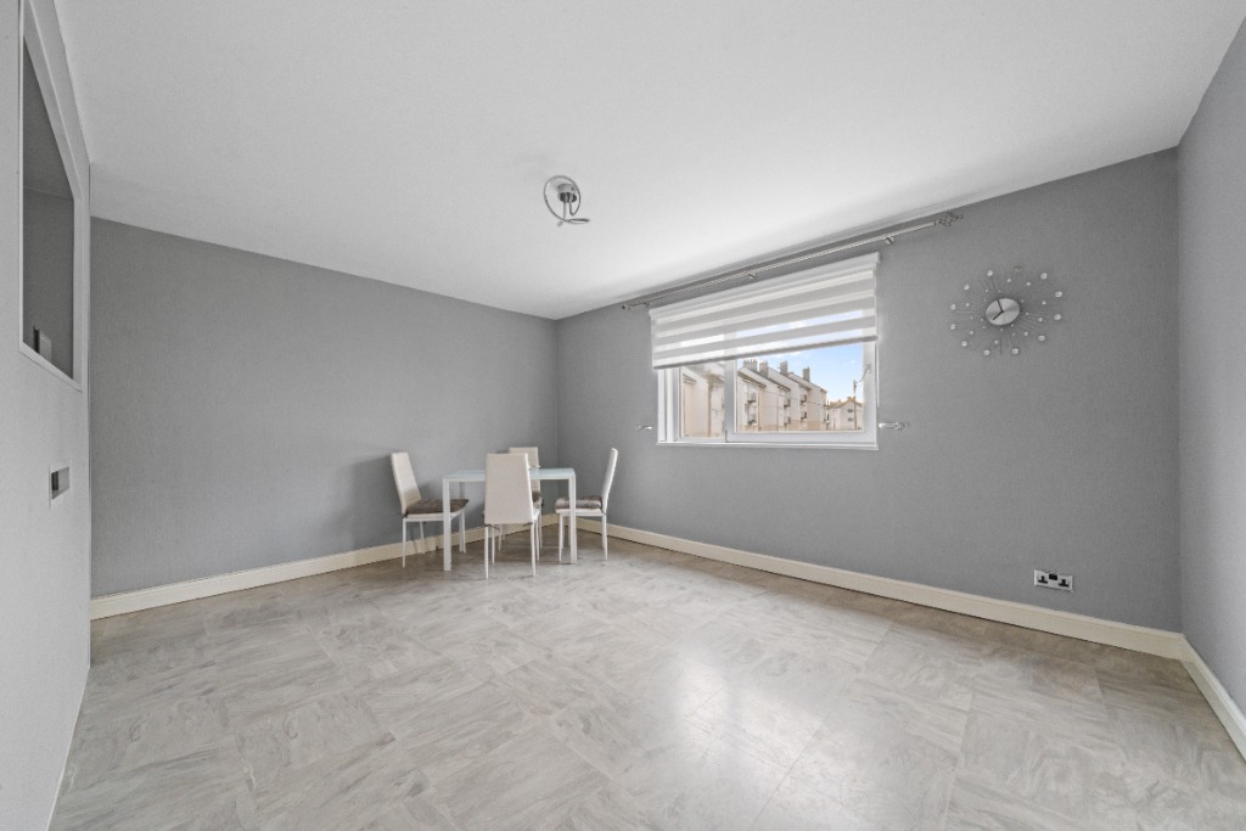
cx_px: 623
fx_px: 415
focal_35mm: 12
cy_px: 416
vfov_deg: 90.0
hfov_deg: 112.6
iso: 800
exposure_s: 5
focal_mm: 12
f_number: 22
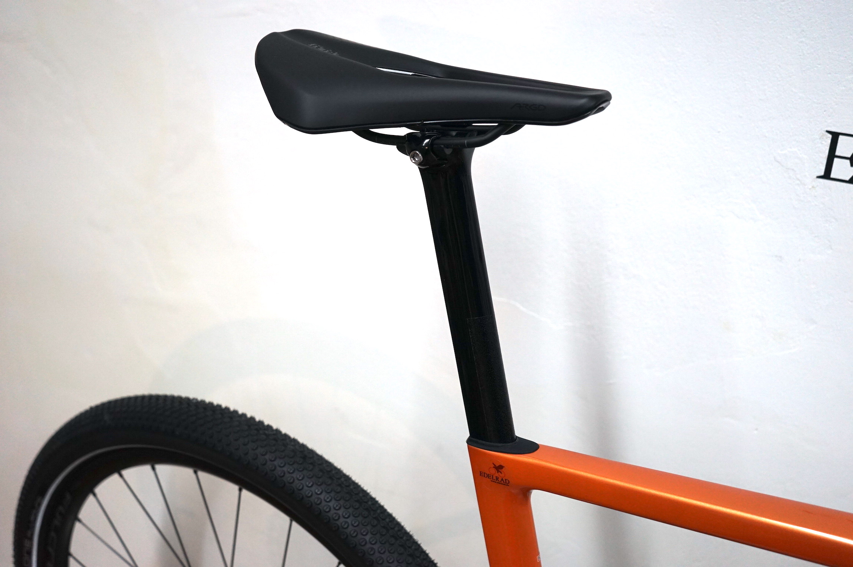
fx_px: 923
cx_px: 426
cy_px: 284
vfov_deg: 34.1
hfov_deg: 49.6
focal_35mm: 39
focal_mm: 39
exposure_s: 1/160
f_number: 4.5
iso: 1250
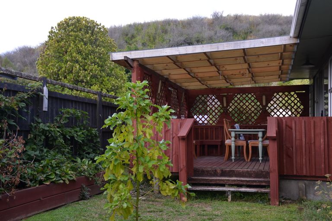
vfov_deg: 29.9
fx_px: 415
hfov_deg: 43.6
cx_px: 166
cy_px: 110
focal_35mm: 45
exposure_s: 1/160
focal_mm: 30
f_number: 6.3
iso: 200
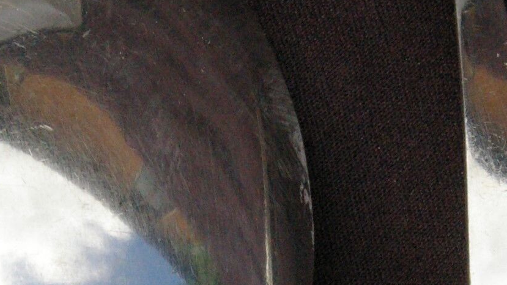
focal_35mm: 148
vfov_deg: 7.9
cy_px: 523
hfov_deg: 14.5
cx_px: 291
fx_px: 1989
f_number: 9.5
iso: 1600
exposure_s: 1/750
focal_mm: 26
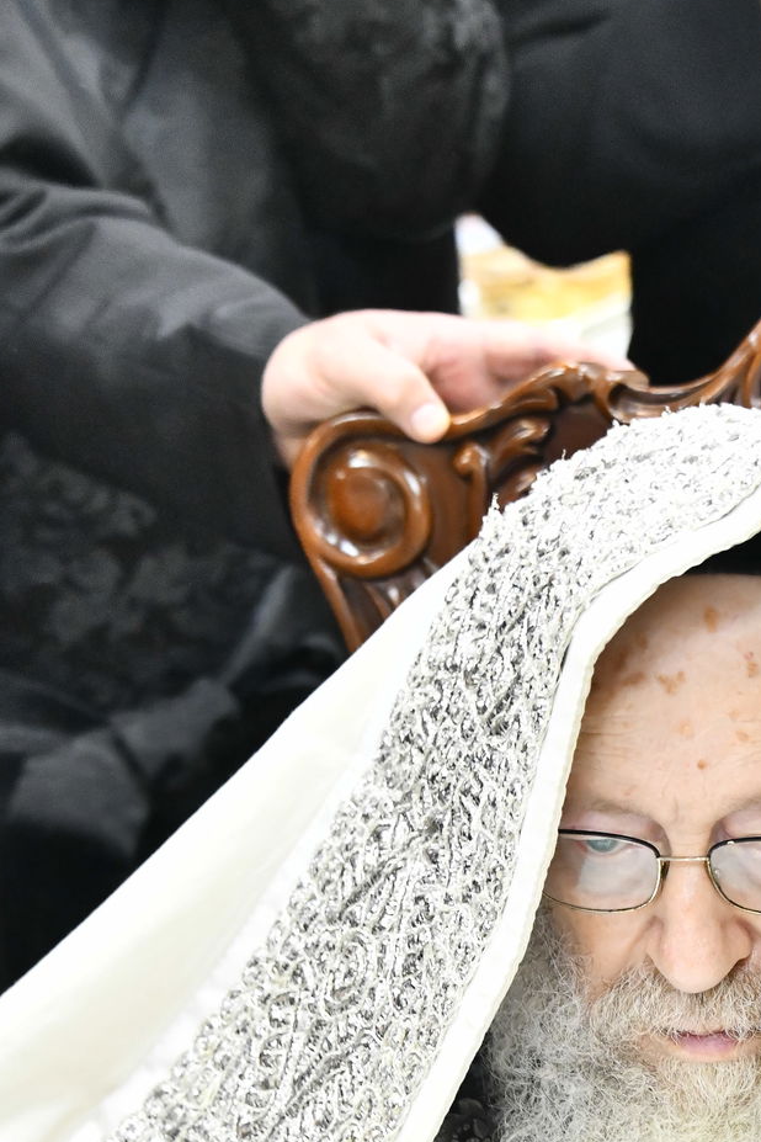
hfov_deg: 8.9
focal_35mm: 154
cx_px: 714
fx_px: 4883
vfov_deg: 13.2
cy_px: 970
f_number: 5.6
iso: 3200
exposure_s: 1/125
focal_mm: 68
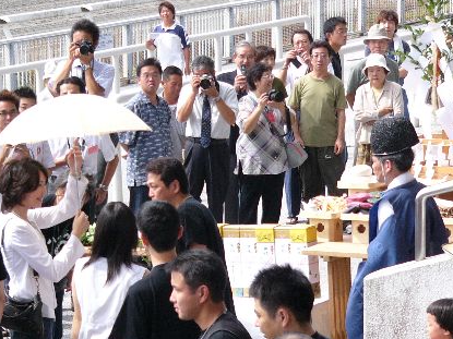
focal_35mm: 199
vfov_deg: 7.5
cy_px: 227
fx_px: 2603
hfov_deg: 9.9
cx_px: 178
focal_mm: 21.5
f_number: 2.8
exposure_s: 1/800
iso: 100
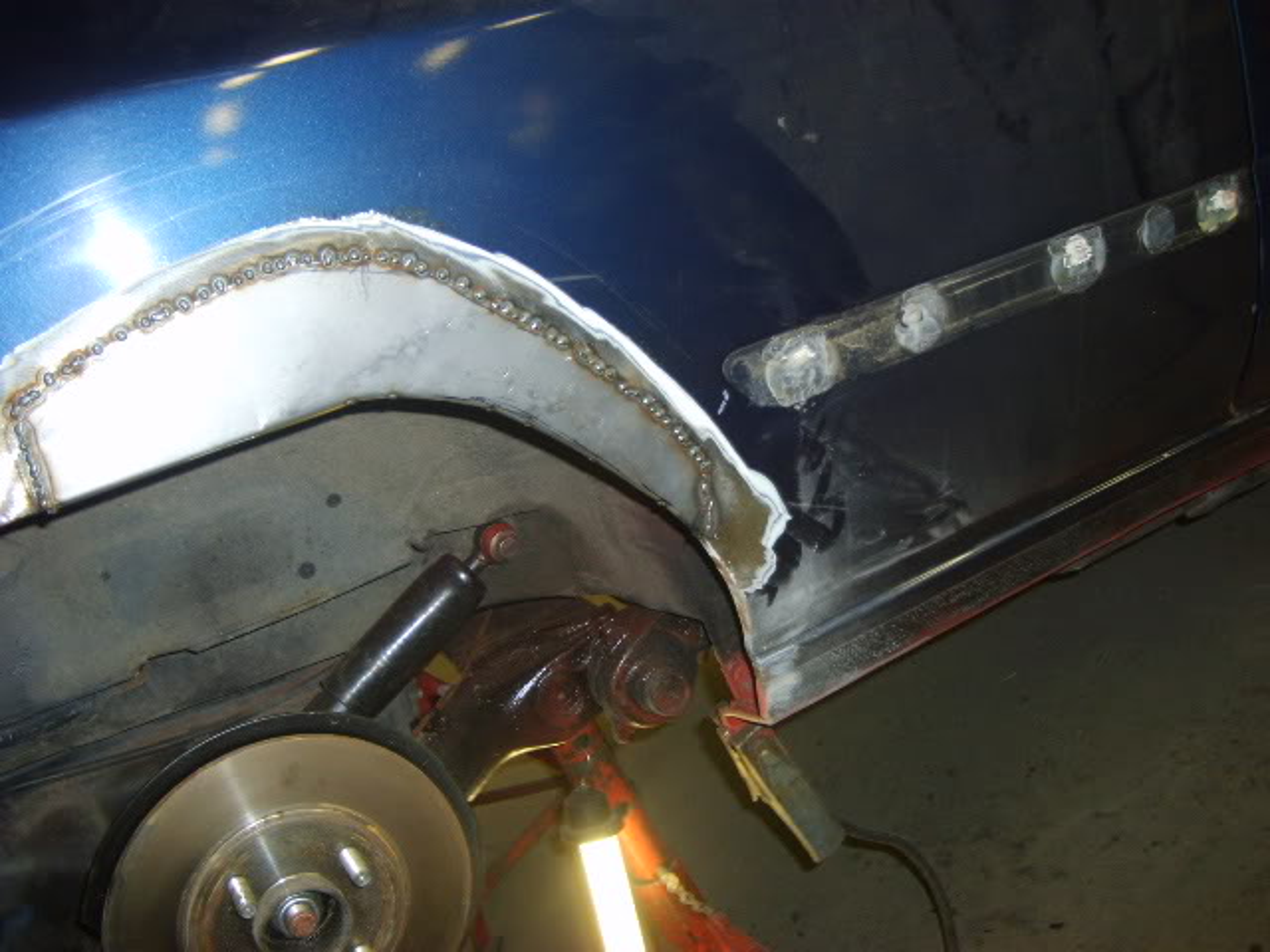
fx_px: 1284
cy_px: 476
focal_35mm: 35
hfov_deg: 52.6
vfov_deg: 40.7
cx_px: 635
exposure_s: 1/45
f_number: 2.8
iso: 100
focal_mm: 5.8
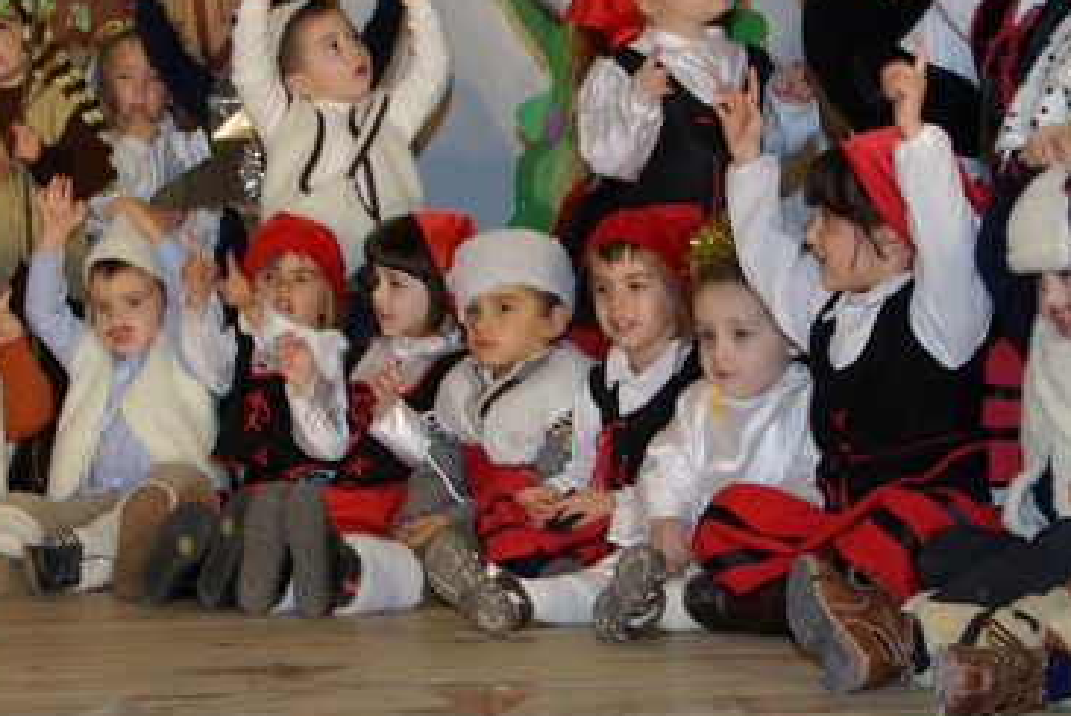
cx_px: 525
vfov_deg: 13.6
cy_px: 333
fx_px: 3007
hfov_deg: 20.2
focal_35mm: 101
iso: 400
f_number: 5.6
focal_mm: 24
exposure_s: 1/45
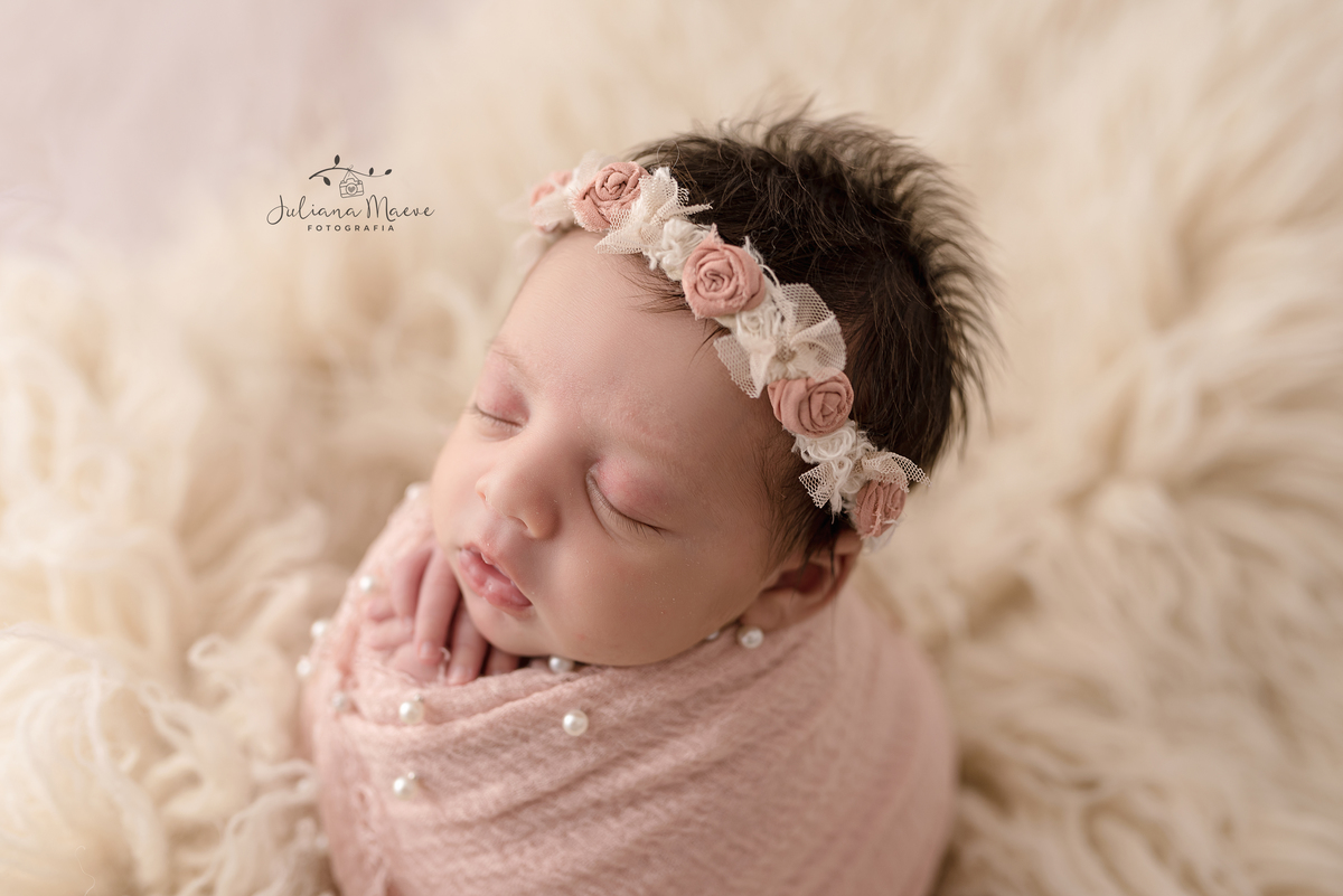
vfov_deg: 37.9
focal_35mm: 35
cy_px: 448
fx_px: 1306
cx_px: 672
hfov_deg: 54.4
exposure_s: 1/100
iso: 100
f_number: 2.8
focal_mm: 35
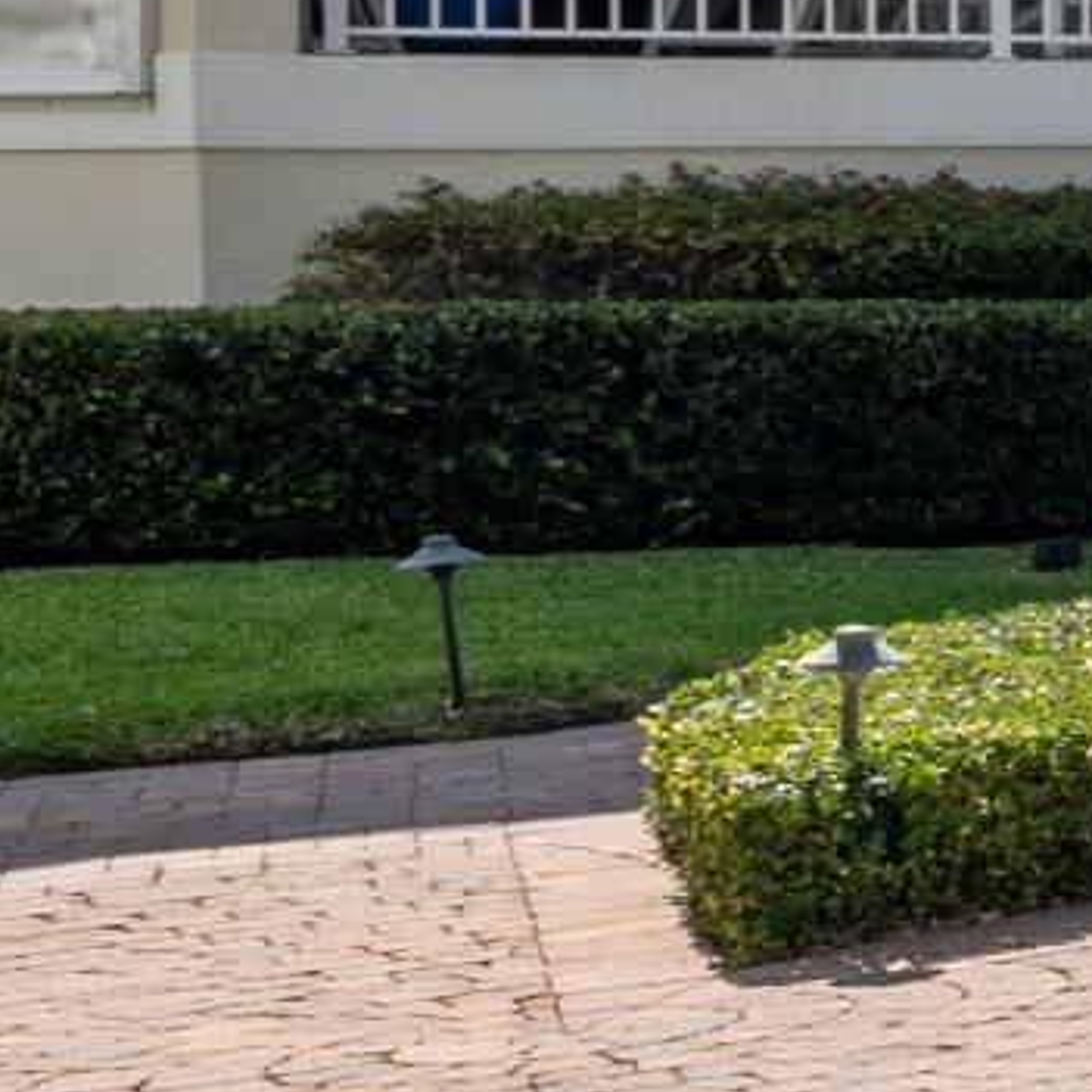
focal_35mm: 116
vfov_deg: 14.9
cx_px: 4608
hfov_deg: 7.7
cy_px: 168
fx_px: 4140
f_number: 11
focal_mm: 16
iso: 100
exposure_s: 1/400
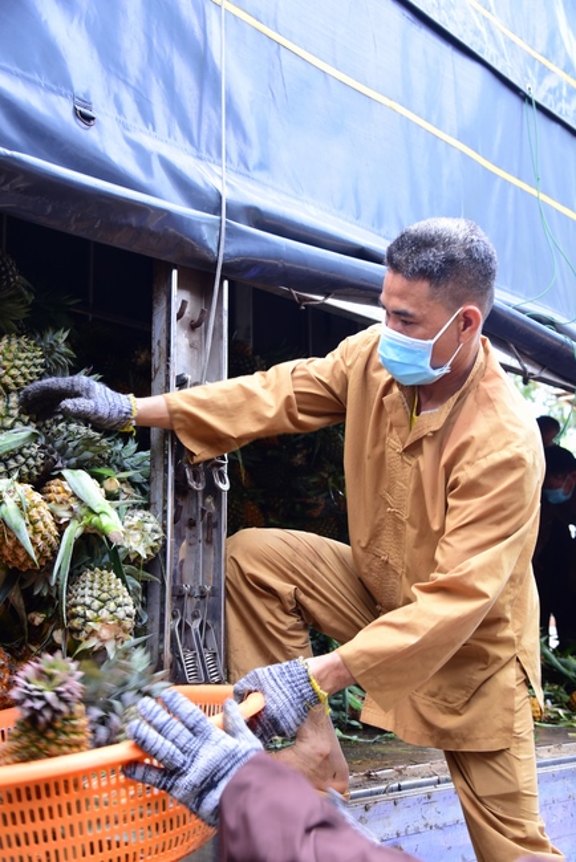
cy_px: 431
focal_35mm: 44
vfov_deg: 44.5
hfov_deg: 30.5
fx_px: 1055
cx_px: 288
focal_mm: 44
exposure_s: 1/80
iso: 640
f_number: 5.6
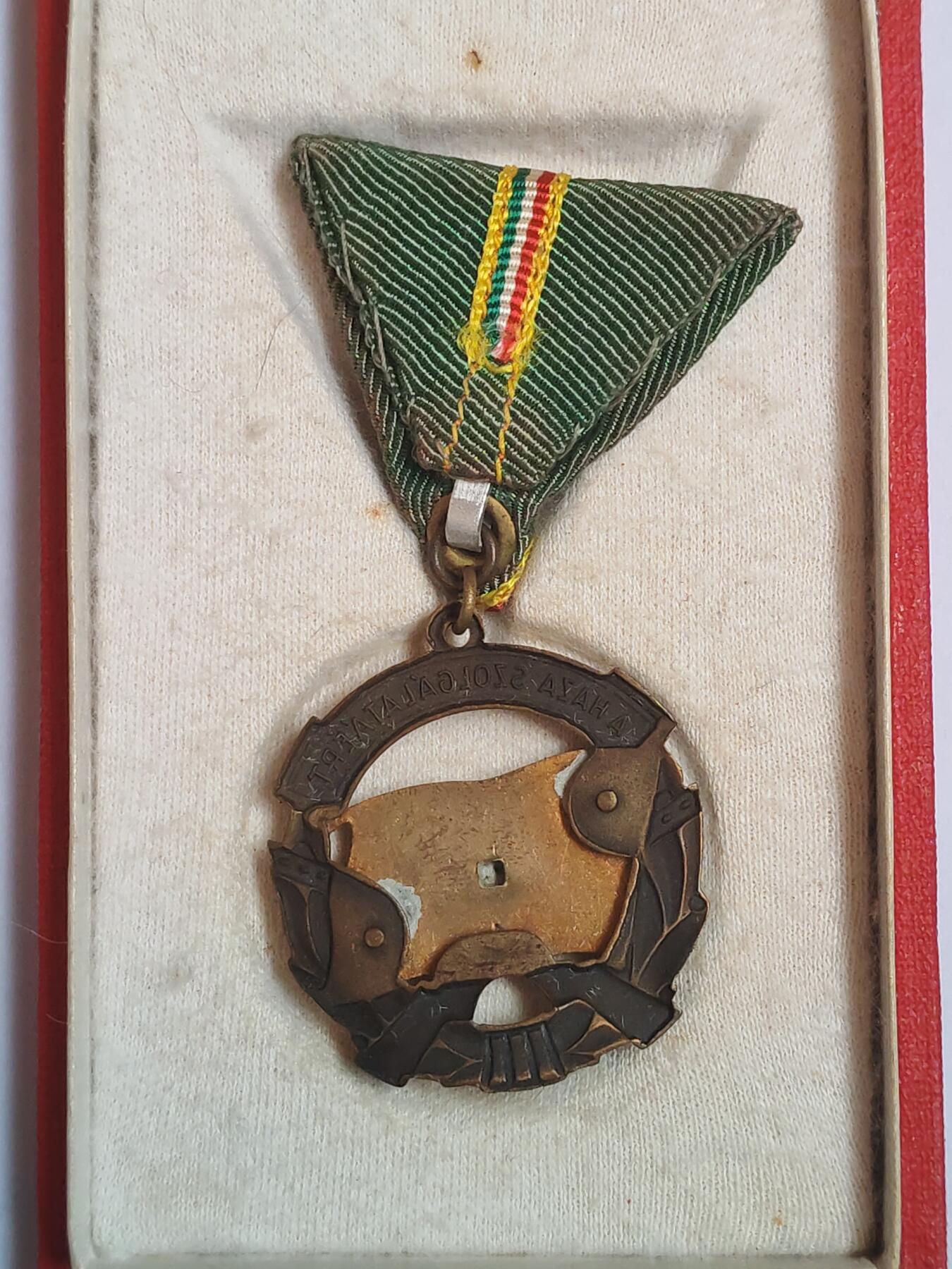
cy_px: 634
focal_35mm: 68
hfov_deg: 21.6
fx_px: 2493
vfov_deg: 28.6
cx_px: 476
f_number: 1.95
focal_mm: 5.52
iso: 400
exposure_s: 1/100
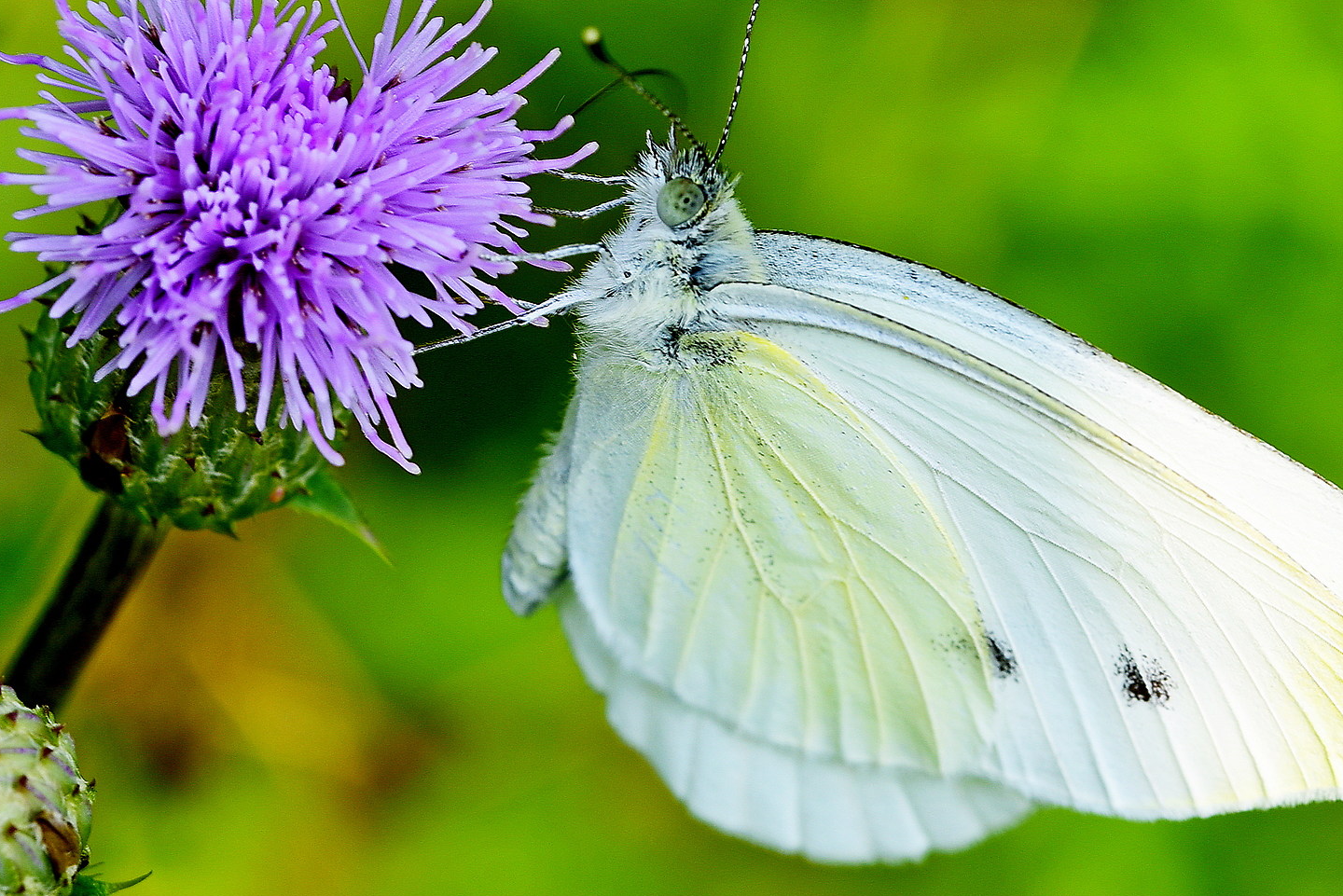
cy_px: 483
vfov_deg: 7.9
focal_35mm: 175
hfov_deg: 11.7
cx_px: 583
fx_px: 6530
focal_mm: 105
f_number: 16
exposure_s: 1/80
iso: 100
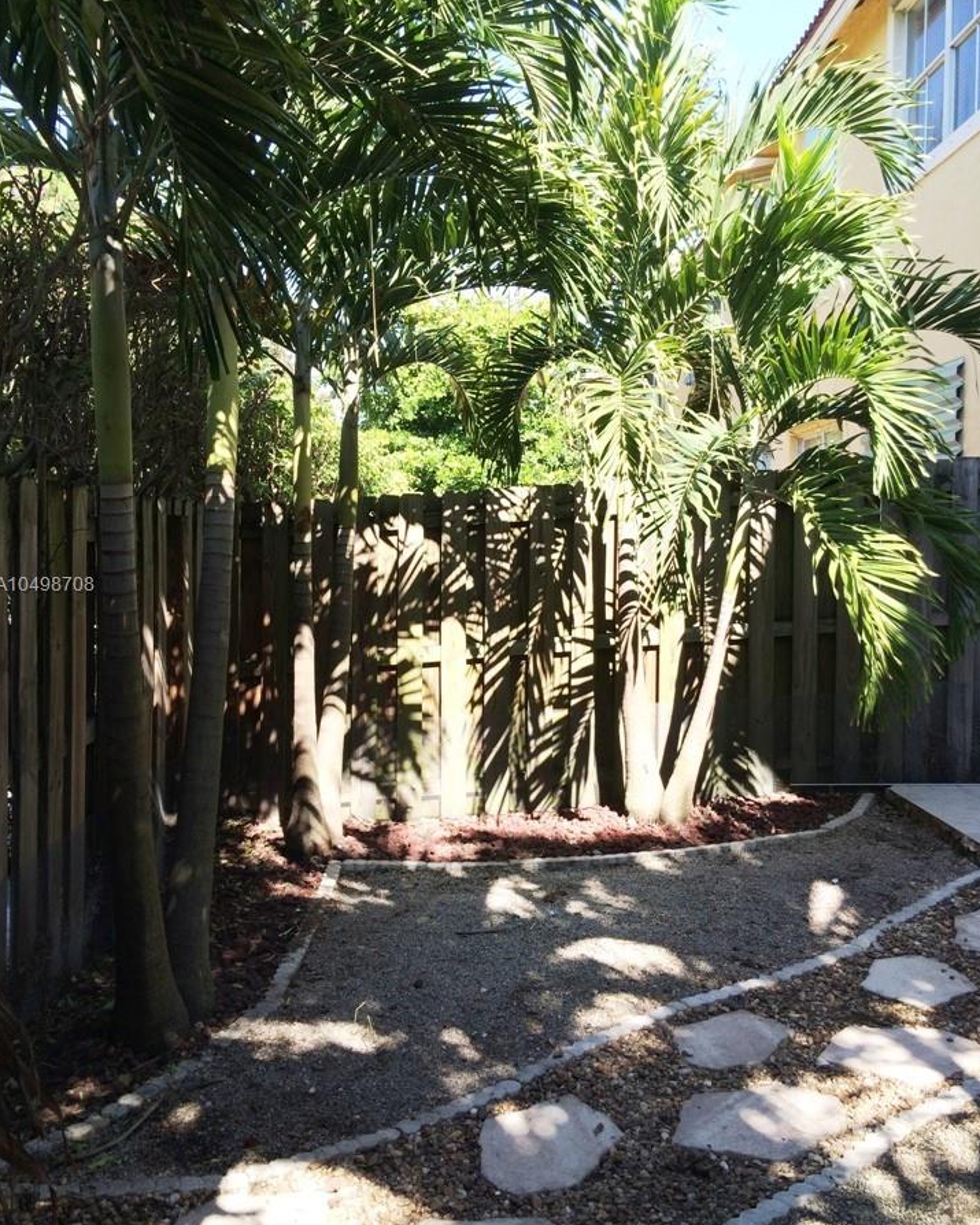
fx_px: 1124
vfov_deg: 57.2
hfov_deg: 47.1
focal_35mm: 31
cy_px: 586
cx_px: 495
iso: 32
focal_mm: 4.15
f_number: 2.2
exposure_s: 1/419
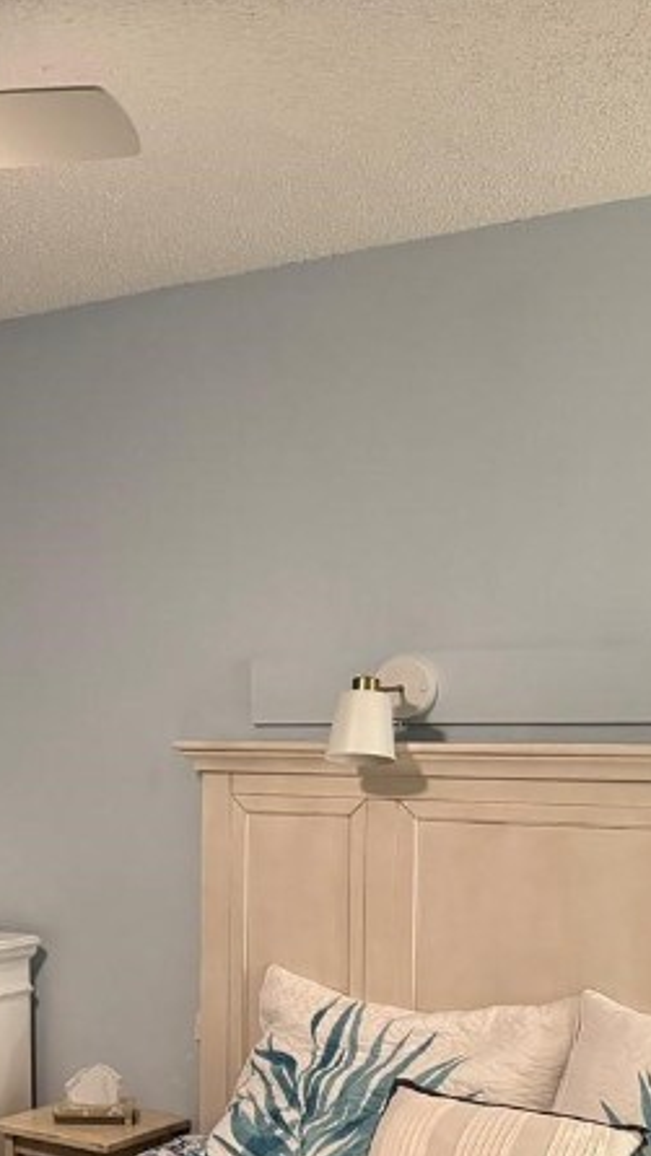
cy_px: 814
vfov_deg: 34.4
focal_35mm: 60
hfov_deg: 19.1
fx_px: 1841
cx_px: -106
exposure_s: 1/60
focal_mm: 6.76
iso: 640
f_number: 1.78
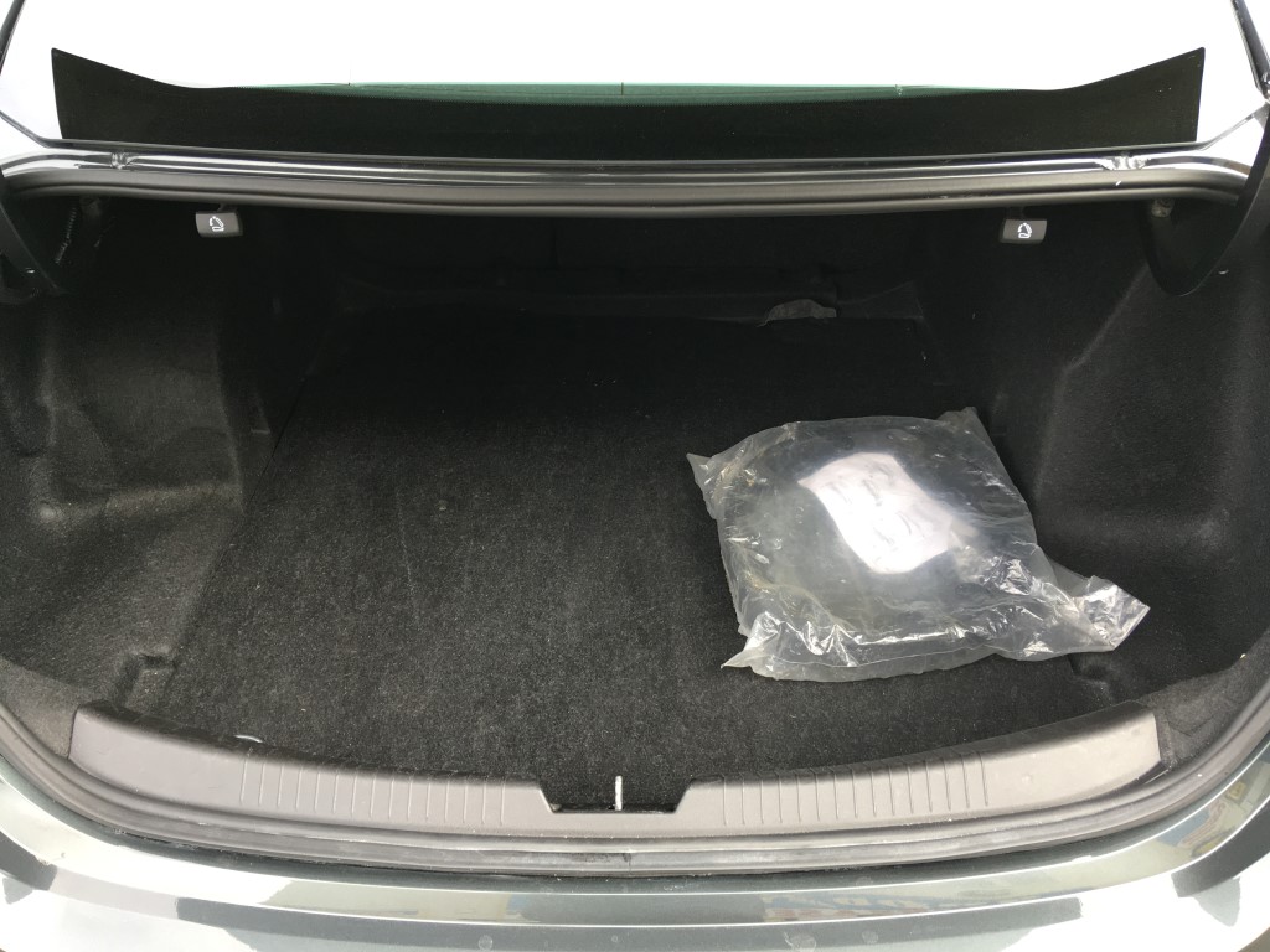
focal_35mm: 29
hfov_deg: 61.7
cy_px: 476
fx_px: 1064
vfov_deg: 48.2
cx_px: 635
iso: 32
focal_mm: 4.15
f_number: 2.2
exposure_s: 1/120
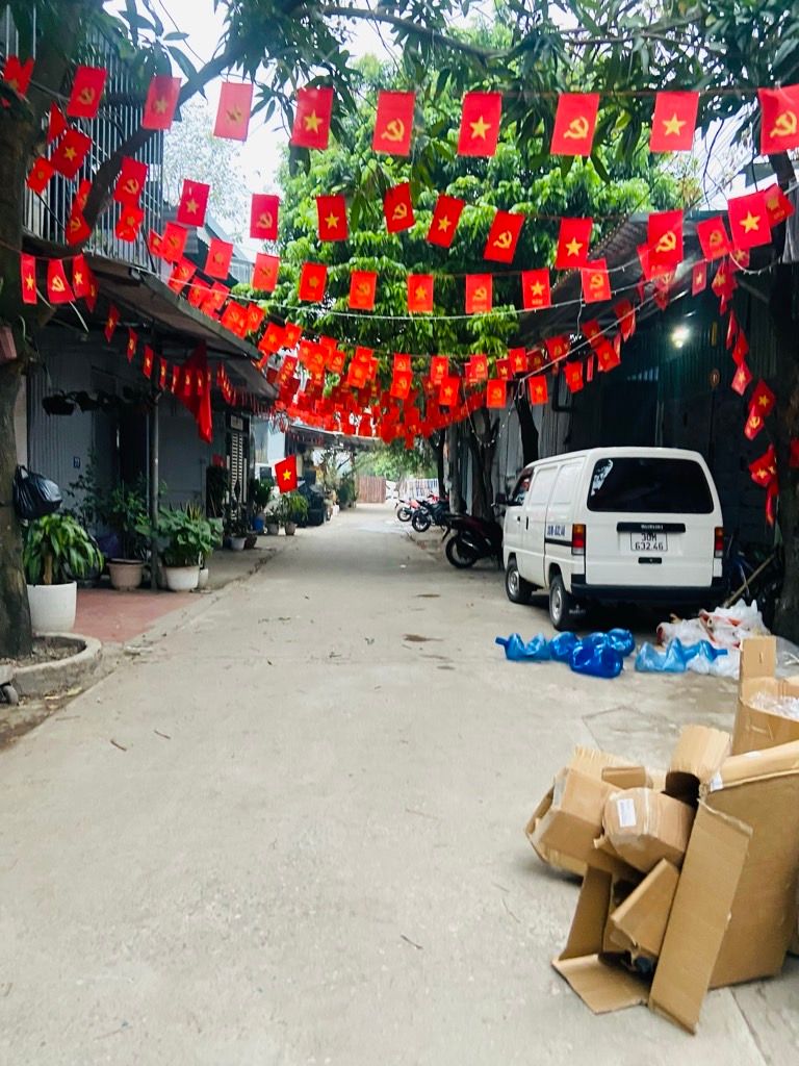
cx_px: 400
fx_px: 800
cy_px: 533
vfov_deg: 67.3
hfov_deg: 53.1
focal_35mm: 26
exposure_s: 1/60
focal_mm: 4.25
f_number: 1.8
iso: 320
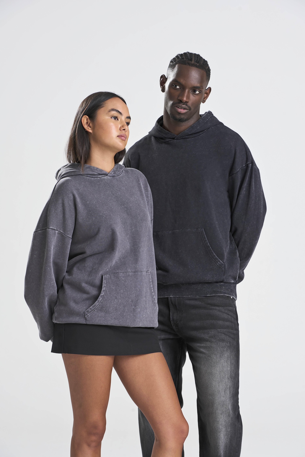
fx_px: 1587
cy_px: 228
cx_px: 152
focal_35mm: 125
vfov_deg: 16.4
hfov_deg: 11.0
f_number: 9
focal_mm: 125
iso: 160
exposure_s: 1/160
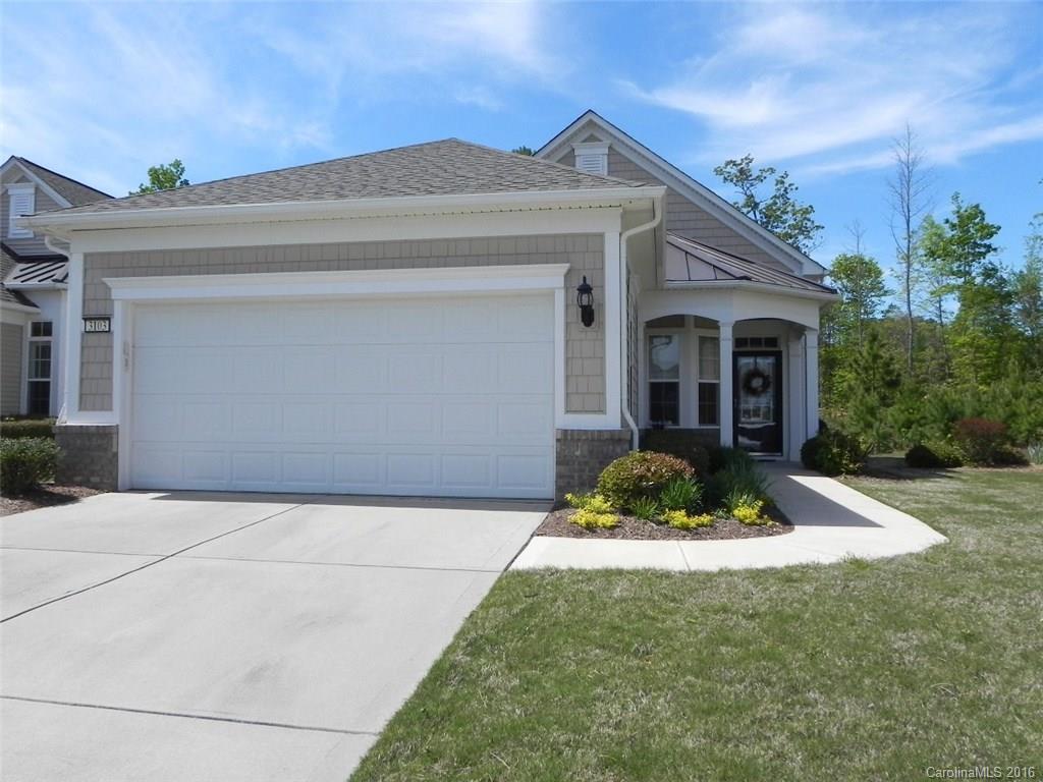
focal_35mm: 29
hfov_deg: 61.7
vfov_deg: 48.2
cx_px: 522
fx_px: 874
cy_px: 391
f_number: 7.1
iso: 160
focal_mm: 5.2
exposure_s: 1/375
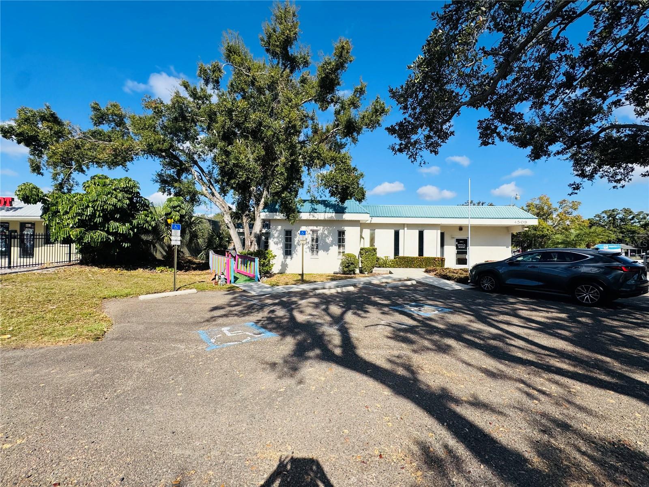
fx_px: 262
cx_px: 324
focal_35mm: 14
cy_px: 244
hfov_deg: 102.1
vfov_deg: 85.7
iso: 50
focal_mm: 2.22
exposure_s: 1/2342
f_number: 2.2
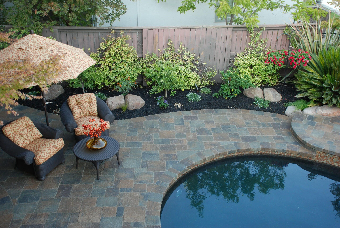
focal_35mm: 39
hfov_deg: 49.5
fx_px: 369
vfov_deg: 34.4
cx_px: 170
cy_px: 114
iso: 200
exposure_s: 1/80
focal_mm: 26
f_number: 4.5
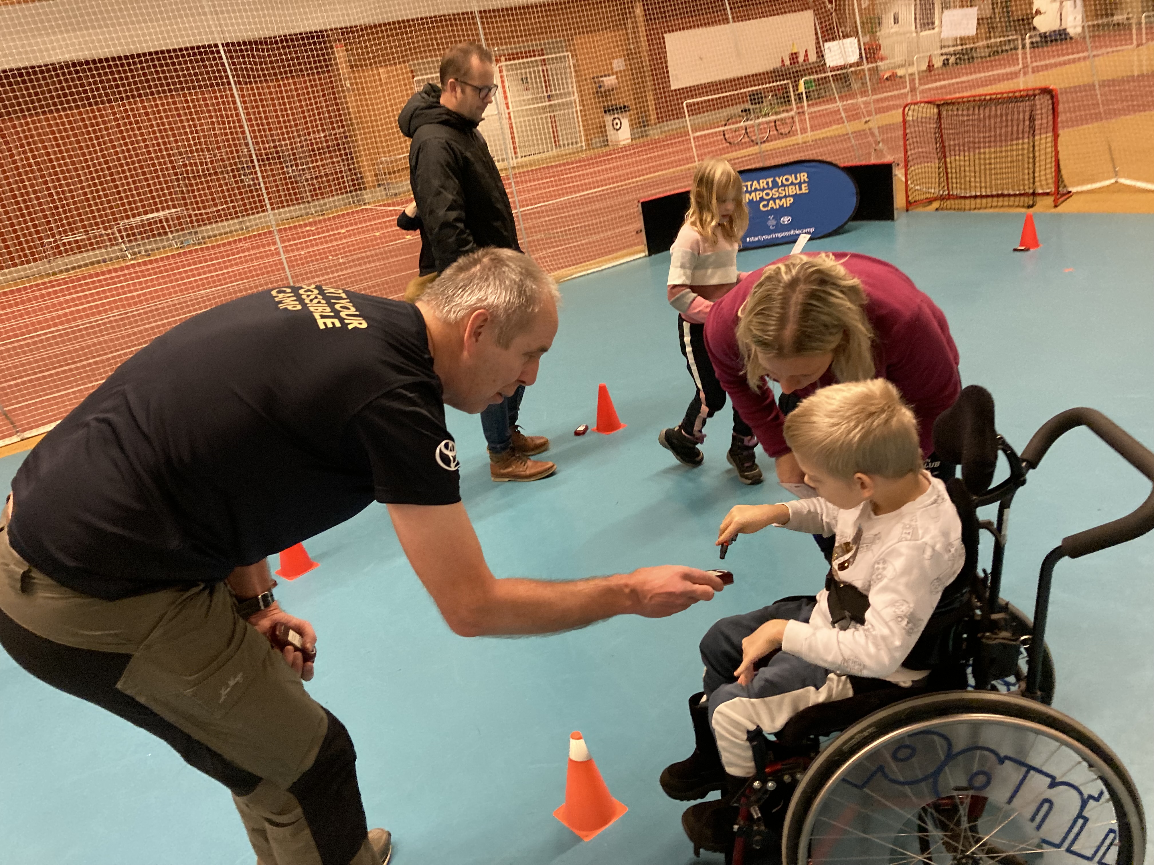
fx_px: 933
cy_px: 432
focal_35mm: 28
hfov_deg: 63.4
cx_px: 577
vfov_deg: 49.7
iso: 320
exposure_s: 1/57
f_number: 1.8
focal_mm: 3.99
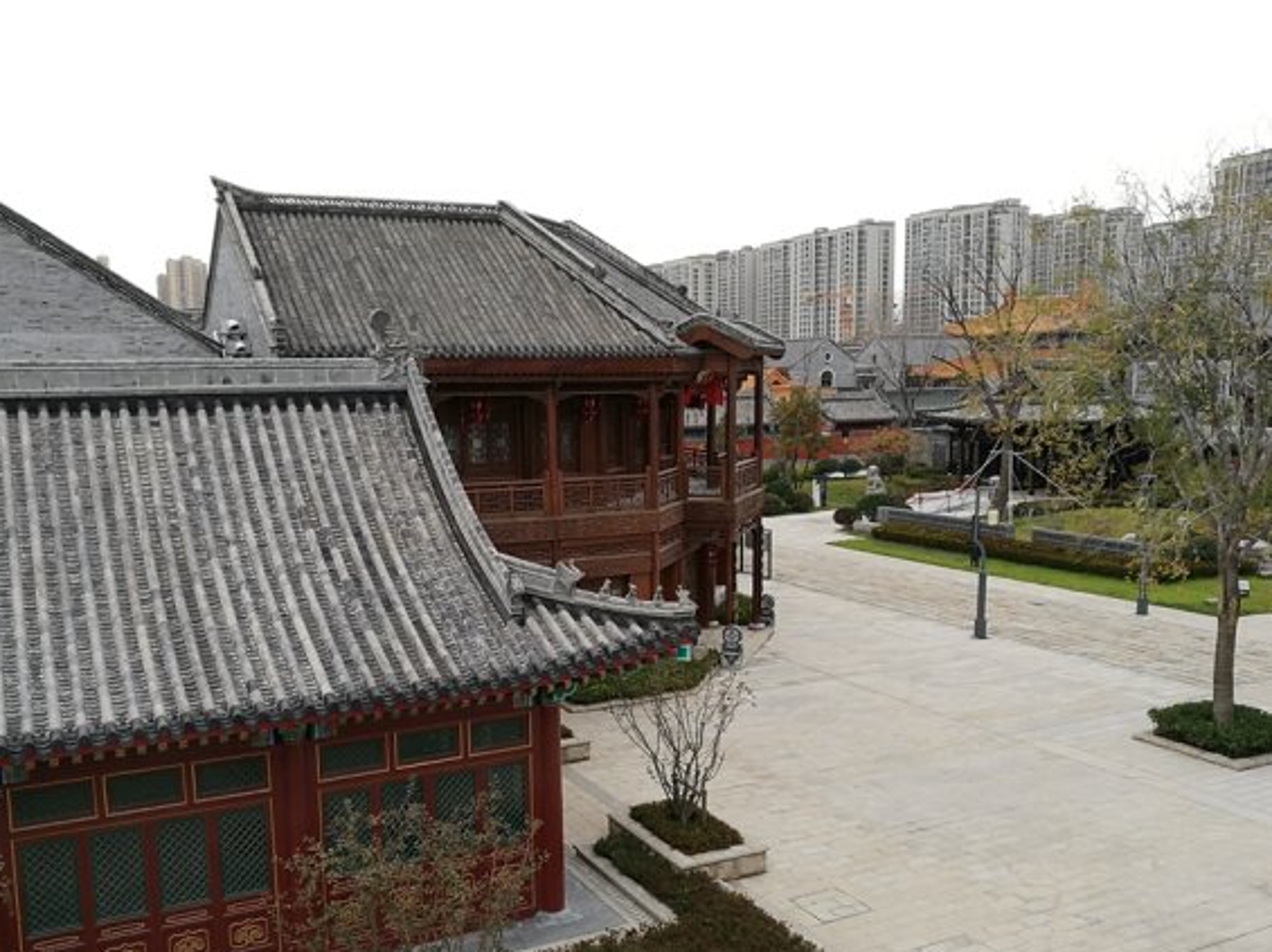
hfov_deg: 55.4
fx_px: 1212
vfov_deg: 42.7
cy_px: 573
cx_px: 603
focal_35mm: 33
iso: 50
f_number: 2.2
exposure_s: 1/232
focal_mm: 4.5
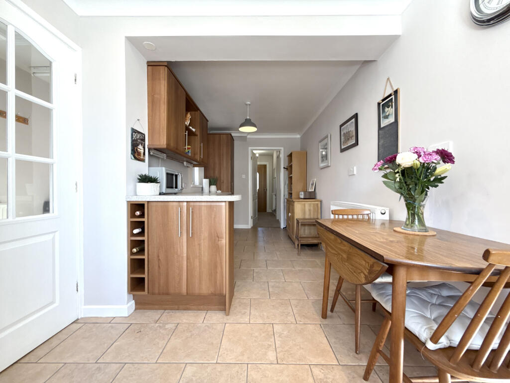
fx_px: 206
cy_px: 192
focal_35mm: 14
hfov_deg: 102.1
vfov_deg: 85.7
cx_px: 255
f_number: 2.2
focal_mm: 2.22
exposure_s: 1/99
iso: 160
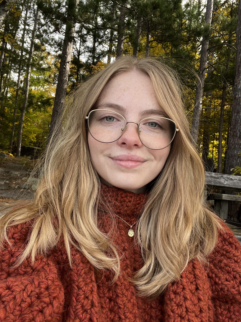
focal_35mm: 30
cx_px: 120
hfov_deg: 46.8
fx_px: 278
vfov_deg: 60.0
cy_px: 161
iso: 25
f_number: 2.2
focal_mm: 2.71
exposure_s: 1/215
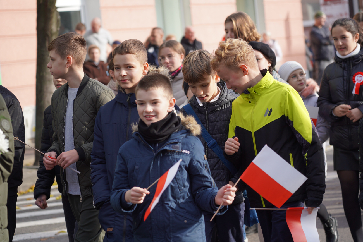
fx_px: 1059
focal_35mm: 105
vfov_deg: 13.0
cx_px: 182
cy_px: 121
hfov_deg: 19.5
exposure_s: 1/250
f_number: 4
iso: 100
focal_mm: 105
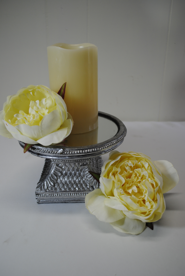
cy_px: 138
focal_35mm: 33
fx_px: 254
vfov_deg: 57.2
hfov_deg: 40.1
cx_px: 92
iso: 200
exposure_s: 1/80
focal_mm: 22
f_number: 4.5
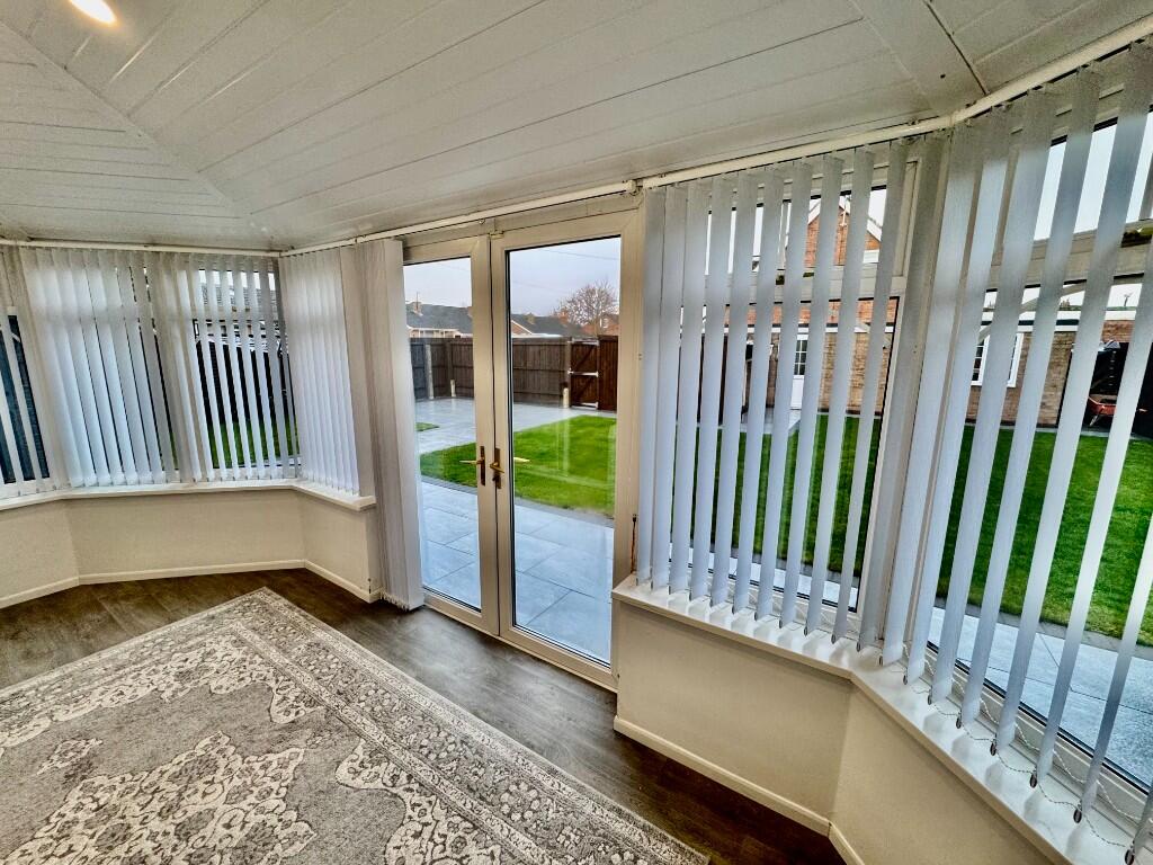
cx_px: 576
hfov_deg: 102.1
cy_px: 432
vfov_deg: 85.7
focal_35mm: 14
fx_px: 466
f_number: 2.2
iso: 160
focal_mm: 2.22
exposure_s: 1/100
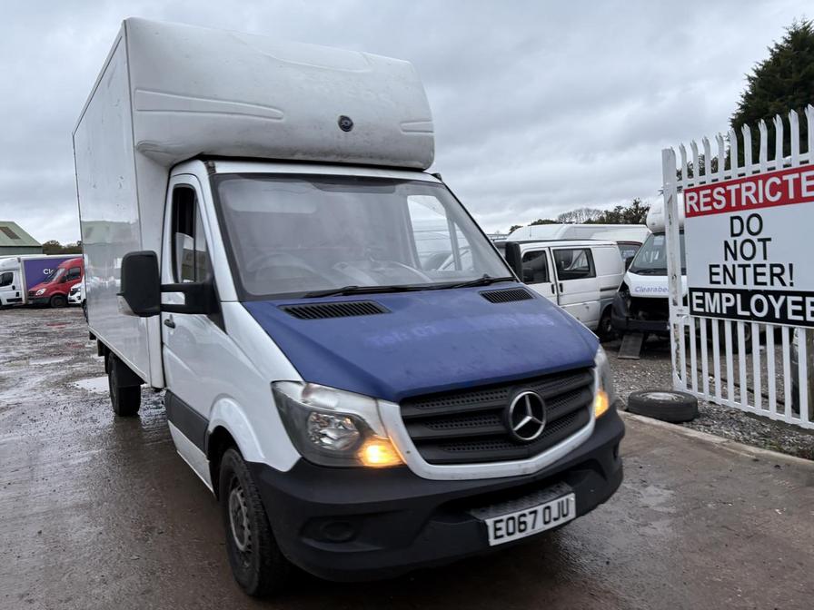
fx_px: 611
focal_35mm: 26
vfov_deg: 53.1
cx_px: 407
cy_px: 305
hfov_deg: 67.3
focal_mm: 5.96
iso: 125
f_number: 1.6
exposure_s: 1/78
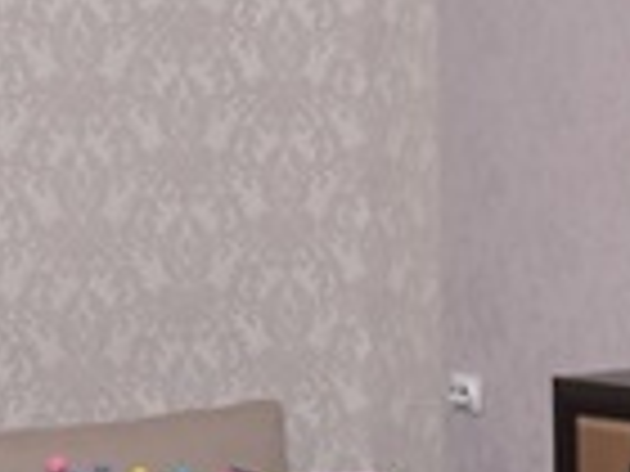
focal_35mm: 140
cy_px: 474
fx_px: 2548
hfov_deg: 13.6
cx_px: 808
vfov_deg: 10.5
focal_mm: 18
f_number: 4
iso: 800
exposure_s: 1/60
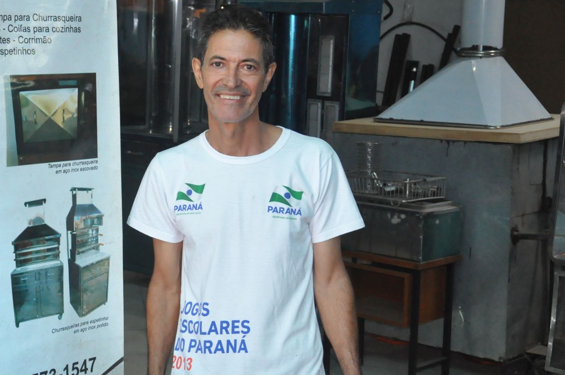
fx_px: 1113
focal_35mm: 71
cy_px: 179
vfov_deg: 19.1
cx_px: 150
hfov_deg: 28.1
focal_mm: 28
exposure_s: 1/60
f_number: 5
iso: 1600
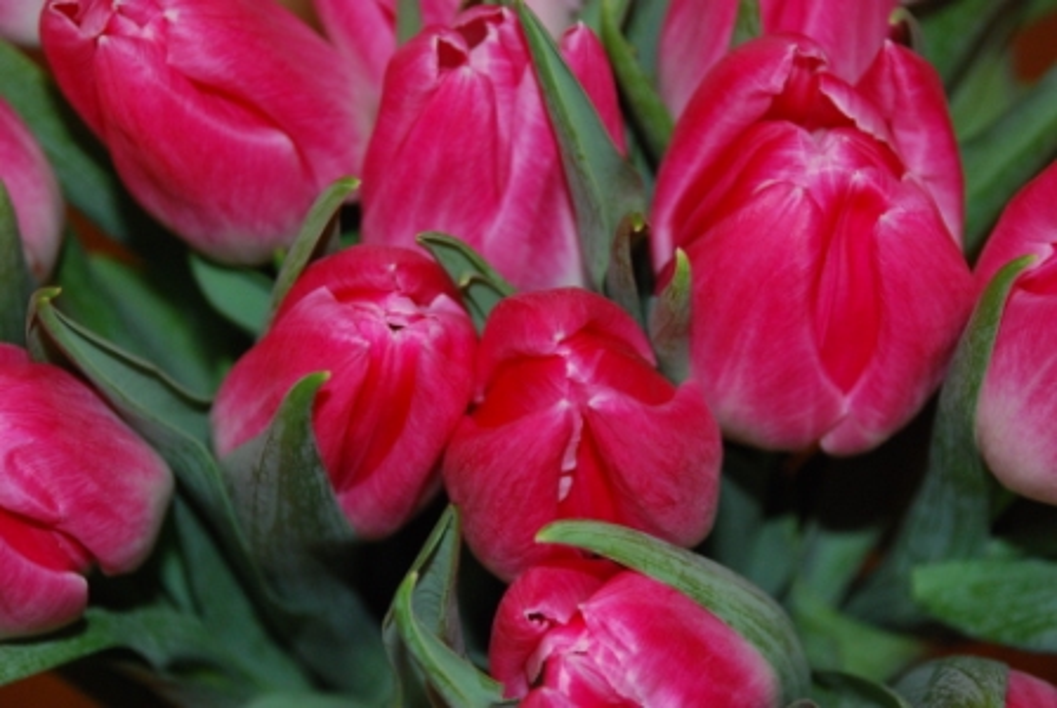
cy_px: 354
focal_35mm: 112
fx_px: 3307
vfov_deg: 12.2
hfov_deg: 18.2
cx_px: 528
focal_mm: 75
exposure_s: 1/125
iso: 800
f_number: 7.1
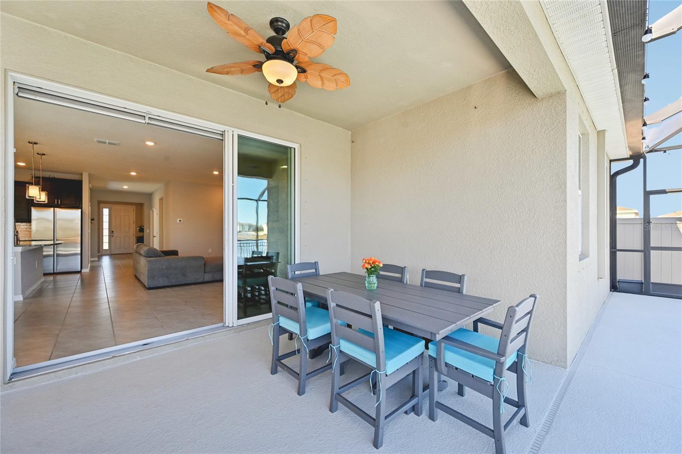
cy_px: 227
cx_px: 341
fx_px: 265
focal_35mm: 14
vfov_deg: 81.2
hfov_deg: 104.3
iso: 400
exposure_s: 1/100
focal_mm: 14
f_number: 8
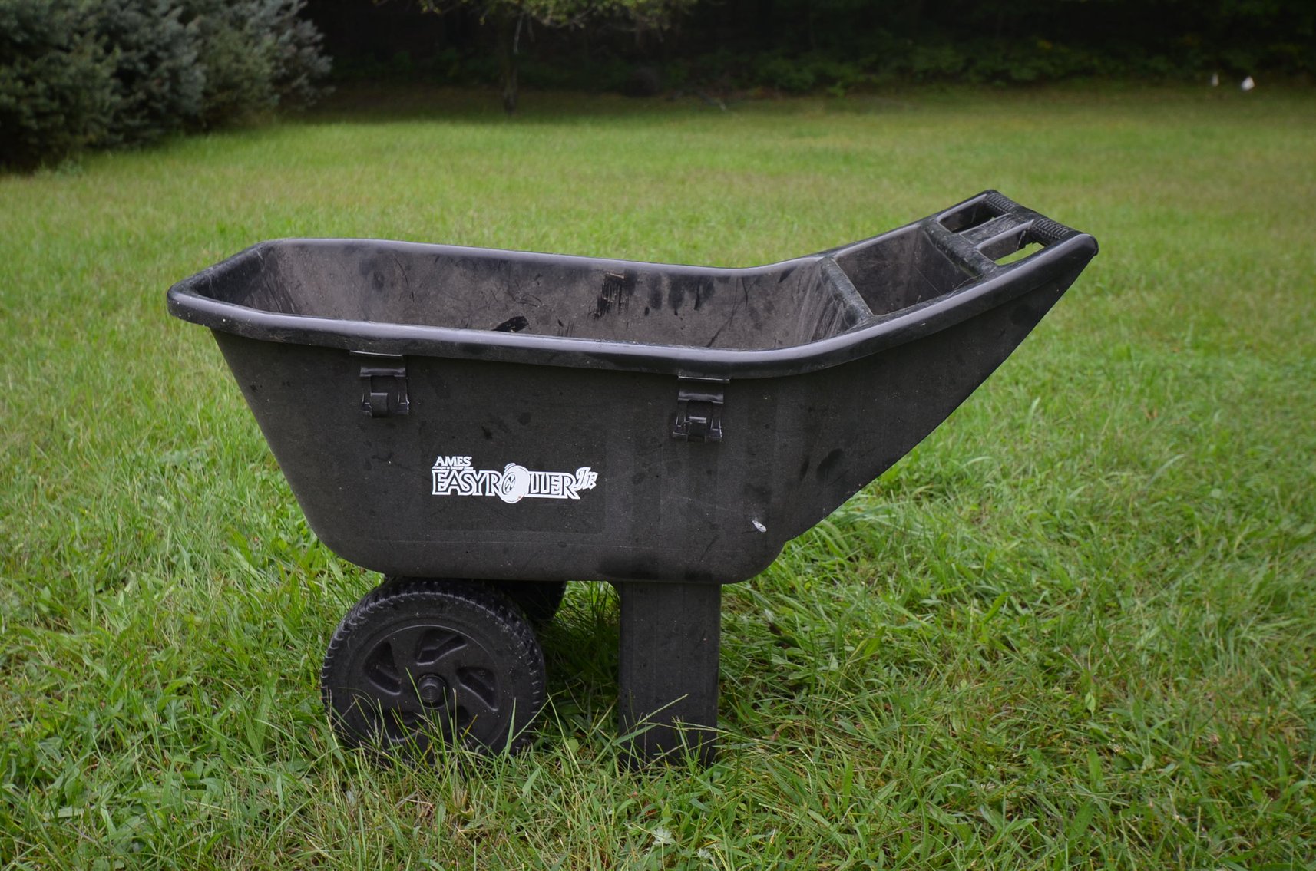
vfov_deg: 36.7
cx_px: 658
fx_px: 1313
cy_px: 436
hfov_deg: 53.2
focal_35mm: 36
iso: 400
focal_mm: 24
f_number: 5
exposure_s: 1/100
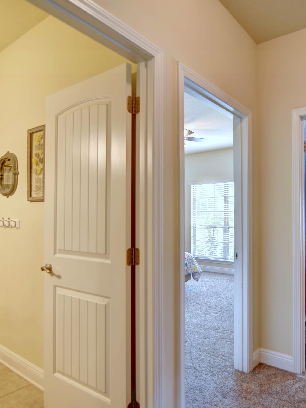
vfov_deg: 71.6
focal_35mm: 24
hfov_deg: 55.6
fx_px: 283
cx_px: 205
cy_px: 210
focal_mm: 16
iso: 80
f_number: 2.8
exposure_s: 1/15
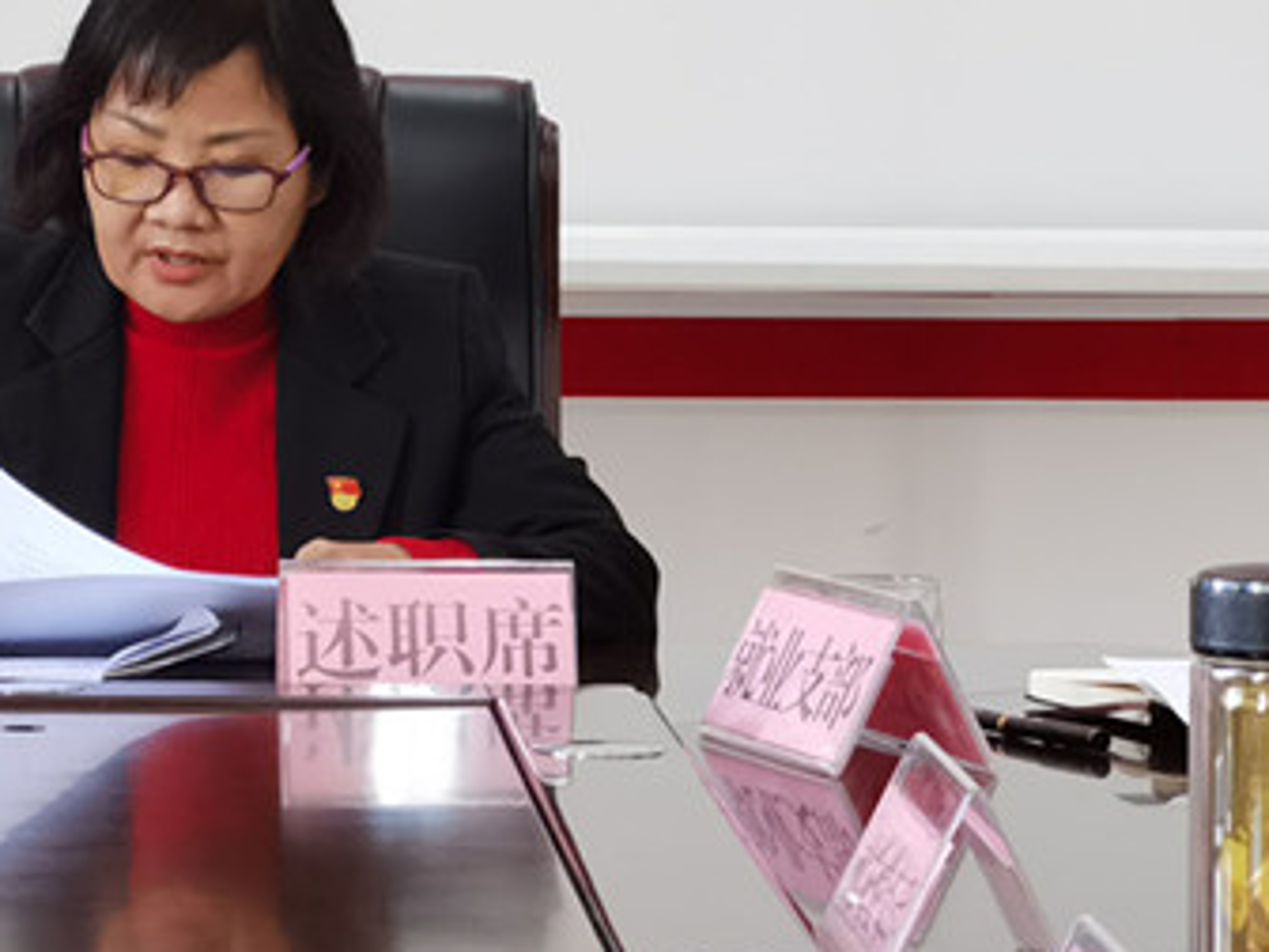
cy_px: 306
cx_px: 155
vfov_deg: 7.7
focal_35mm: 193
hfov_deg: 10.2
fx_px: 7075
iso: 200
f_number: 2.4
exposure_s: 1/50
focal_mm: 7.48
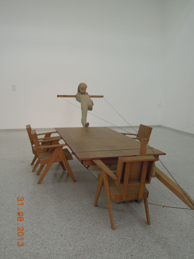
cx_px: 97
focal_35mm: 35
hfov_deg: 40.7
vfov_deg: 52.6
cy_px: 130
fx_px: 261
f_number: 3.2
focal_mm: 6.3
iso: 160
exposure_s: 1/60
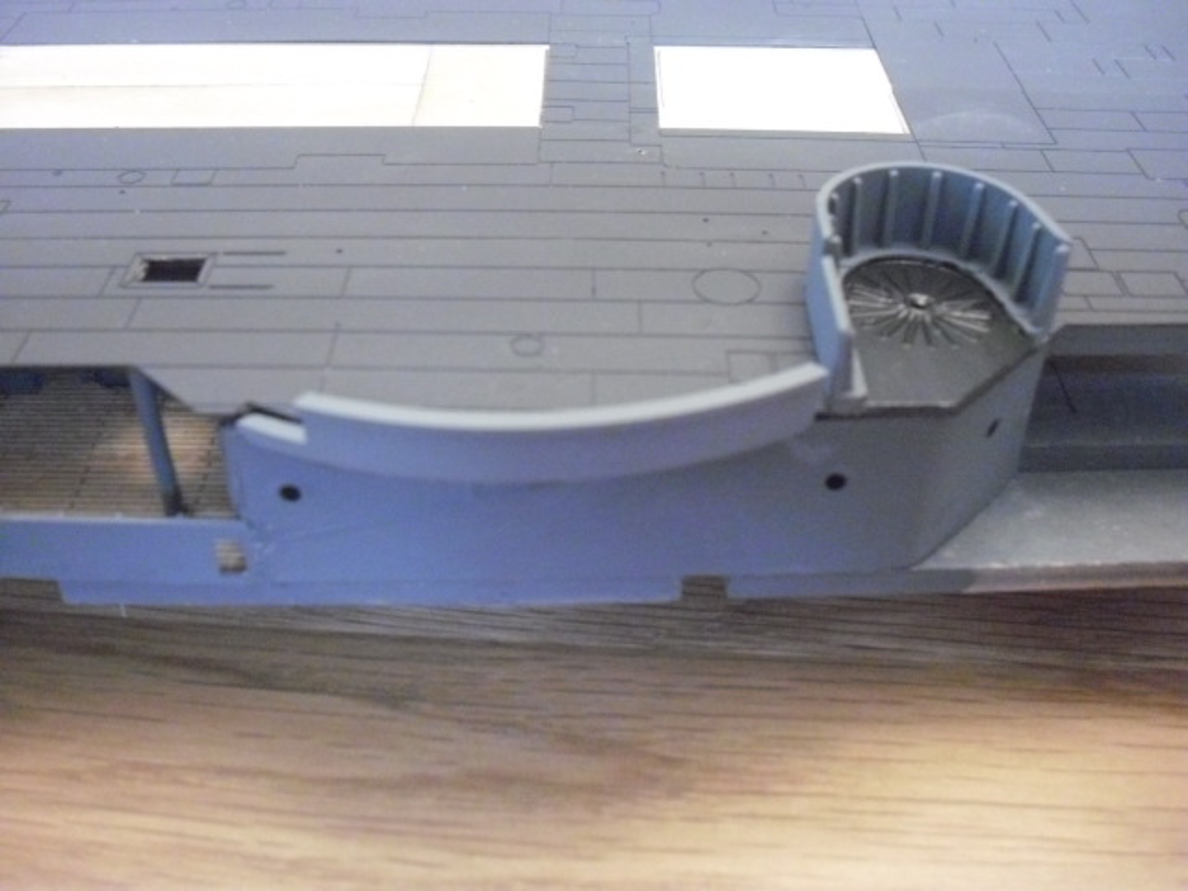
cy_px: 446
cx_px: 594
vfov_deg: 37.7
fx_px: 1304
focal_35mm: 38
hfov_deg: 49.0
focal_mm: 6.2
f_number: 2.8
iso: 800
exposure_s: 1/20
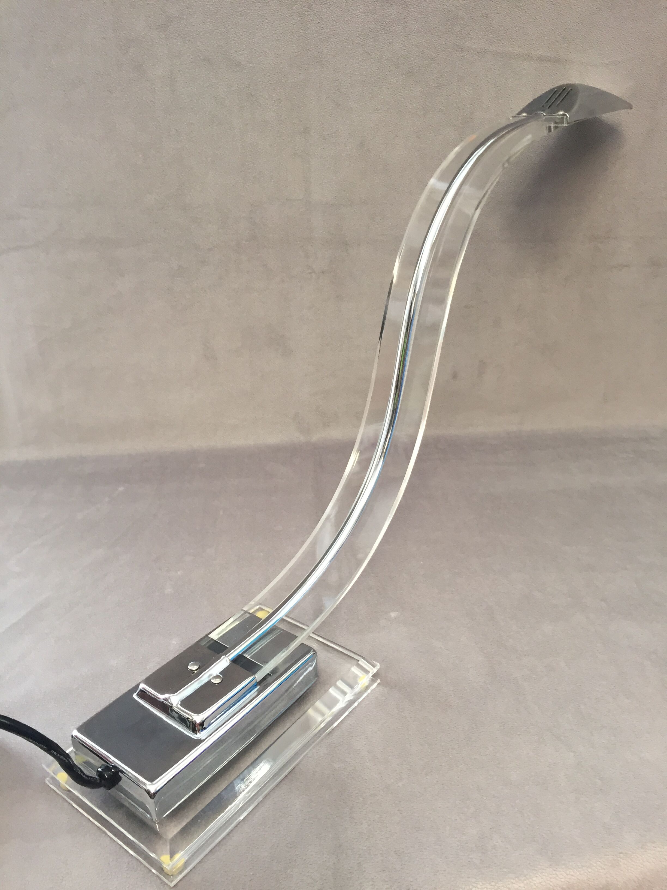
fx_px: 745
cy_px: 445
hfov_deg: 48.2
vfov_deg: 61.7
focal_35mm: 29
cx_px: 334
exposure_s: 1/33
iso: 80
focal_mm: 4.15
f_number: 2.2
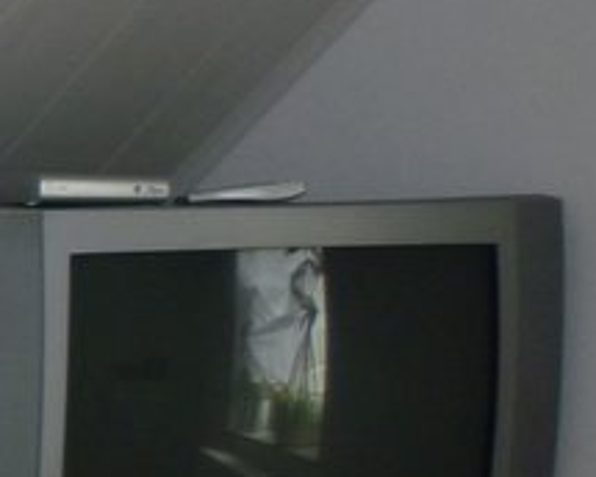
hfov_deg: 9.9
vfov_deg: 9.7
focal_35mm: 158
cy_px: 452
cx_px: -1042
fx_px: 2787
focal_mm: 5.2
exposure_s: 1/30
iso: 125
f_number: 3.3
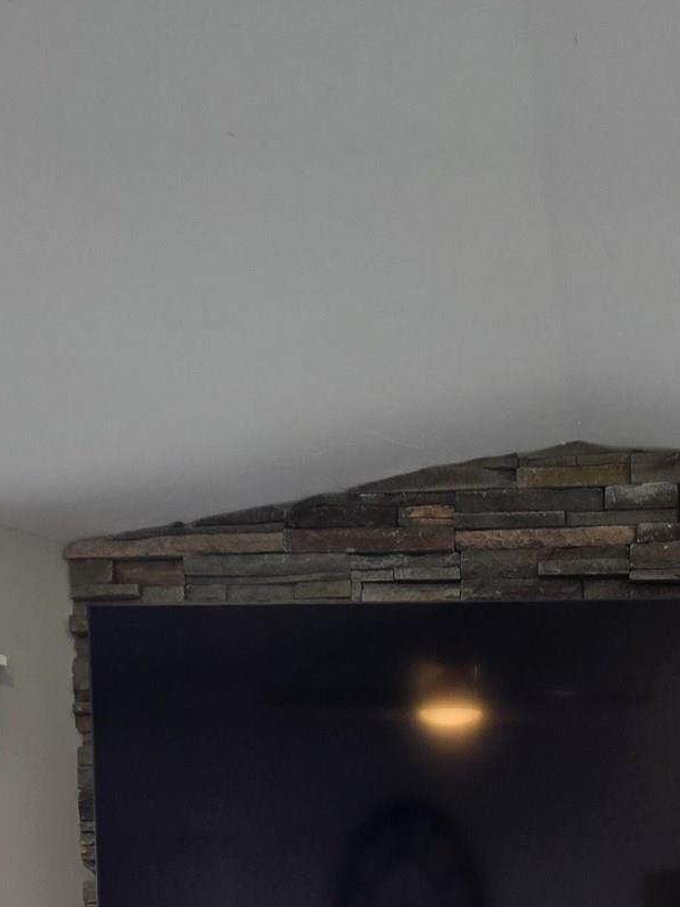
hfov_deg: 21.8
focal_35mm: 66
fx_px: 1729
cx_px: 600
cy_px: 1288
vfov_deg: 24.3
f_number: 1.8
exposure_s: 1/120
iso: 50
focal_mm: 5.4
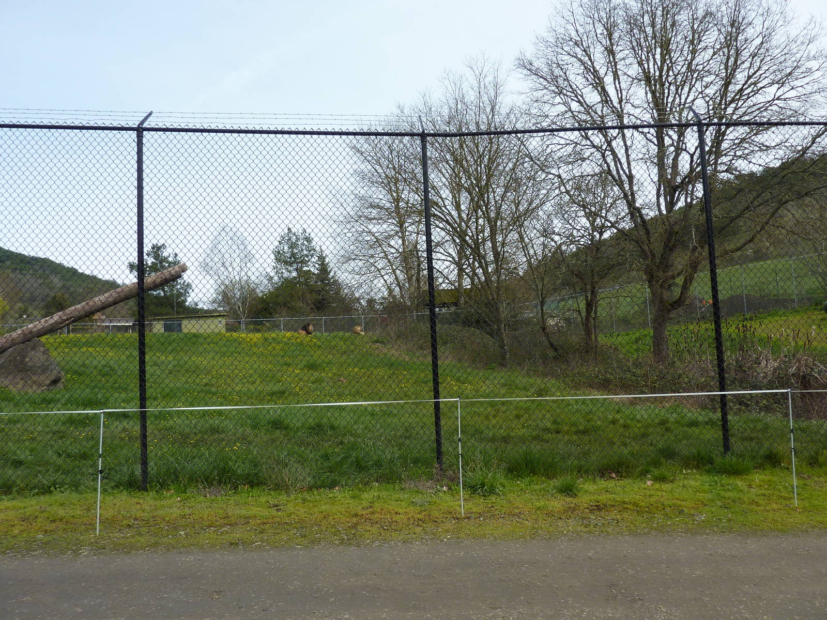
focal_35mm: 25
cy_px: 310
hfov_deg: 69.4
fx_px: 597
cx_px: 414
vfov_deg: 54.9
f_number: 3.5
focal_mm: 4.1
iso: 80
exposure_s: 1/500
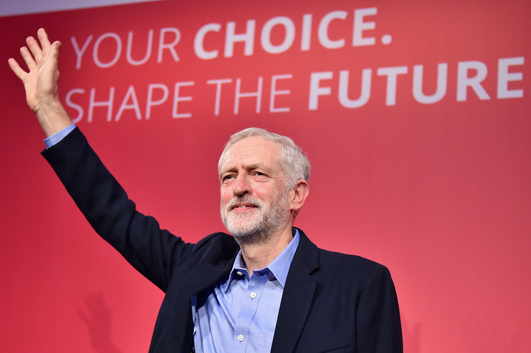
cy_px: 176
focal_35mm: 40
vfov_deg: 33.3
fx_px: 590
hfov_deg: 48.5
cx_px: 266
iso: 4000
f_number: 2.8
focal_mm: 40
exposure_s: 1/1000
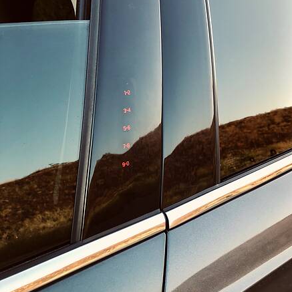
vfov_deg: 48.2
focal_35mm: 34
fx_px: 324
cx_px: 150
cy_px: 119
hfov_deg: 48.4
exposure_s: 1/40
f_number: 1.8
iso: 25
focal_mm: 4
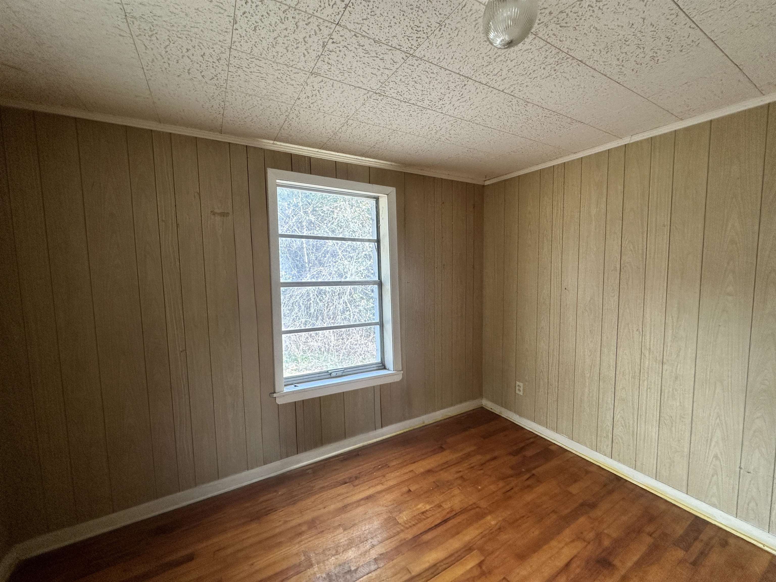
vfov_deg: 85.7
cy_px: 291
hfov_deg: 102.1
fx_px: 314
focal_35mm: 14
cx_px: 388
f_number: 2.2
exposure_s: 1/99
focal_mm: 2.22
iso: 100
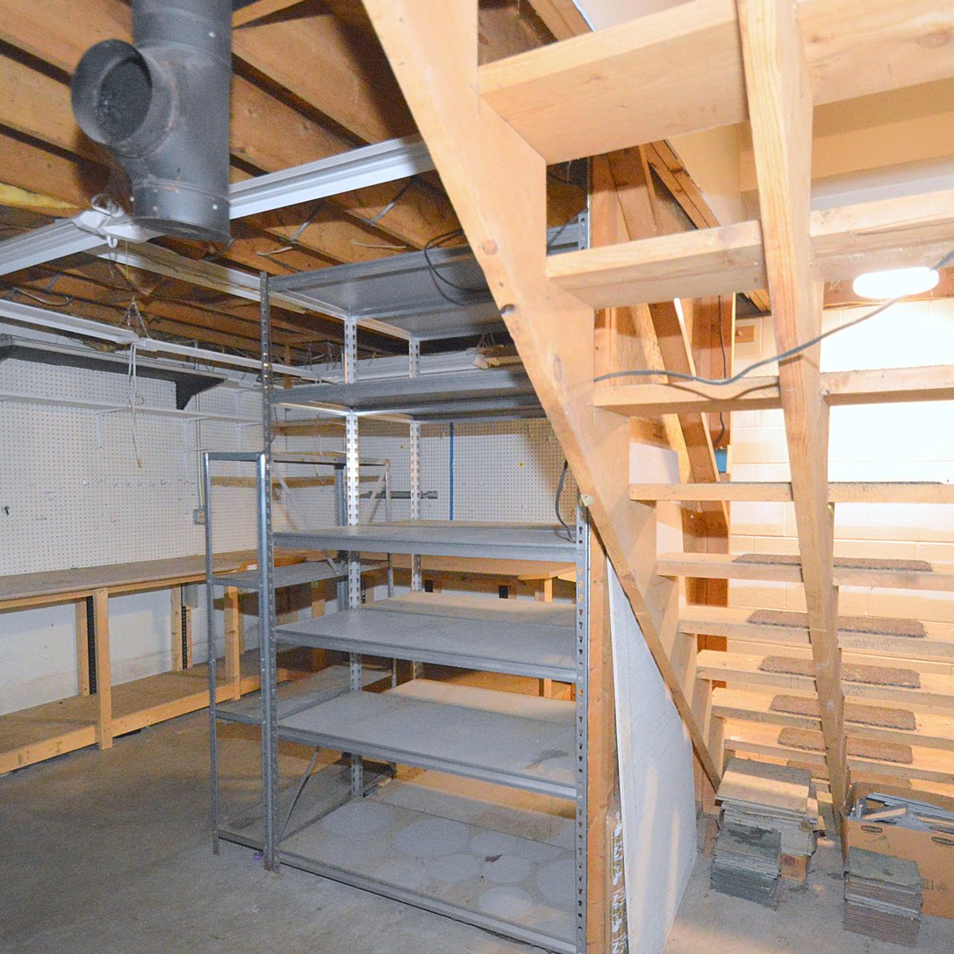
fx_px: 624
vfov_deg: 74.8
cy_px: 490
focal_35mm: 20
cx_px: 545
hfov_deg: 74.4
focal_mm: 10
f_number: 3.5
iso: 3200
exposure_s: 1/60
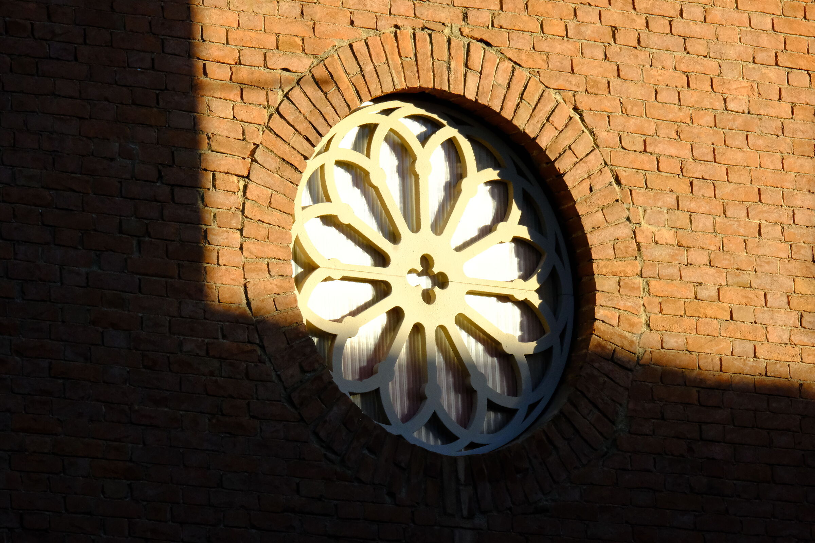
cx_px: 408
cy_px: 272
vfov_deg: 4.4
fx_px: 7018
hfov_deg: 6.6
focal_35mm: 310
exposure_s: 1/500
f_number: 18
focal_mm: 206.5
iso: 4000
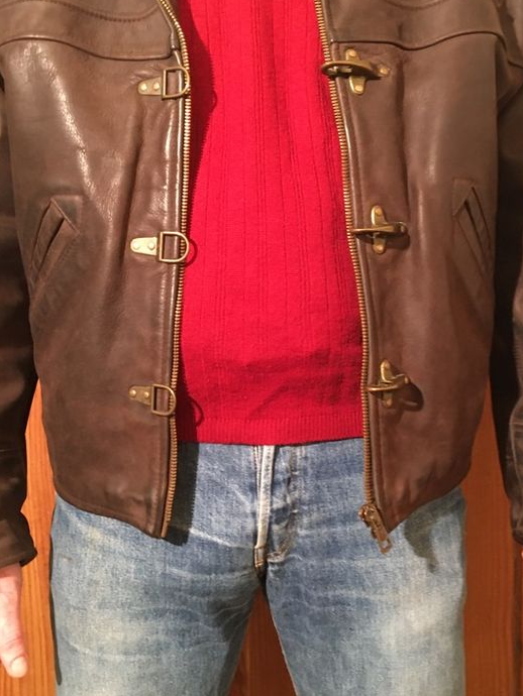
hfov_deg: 34.4
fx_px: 846
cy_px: 315
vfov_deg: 44.7
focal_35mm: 42
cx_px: 281
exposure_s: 1/20
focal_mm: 4.15
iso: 200
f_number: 2.2
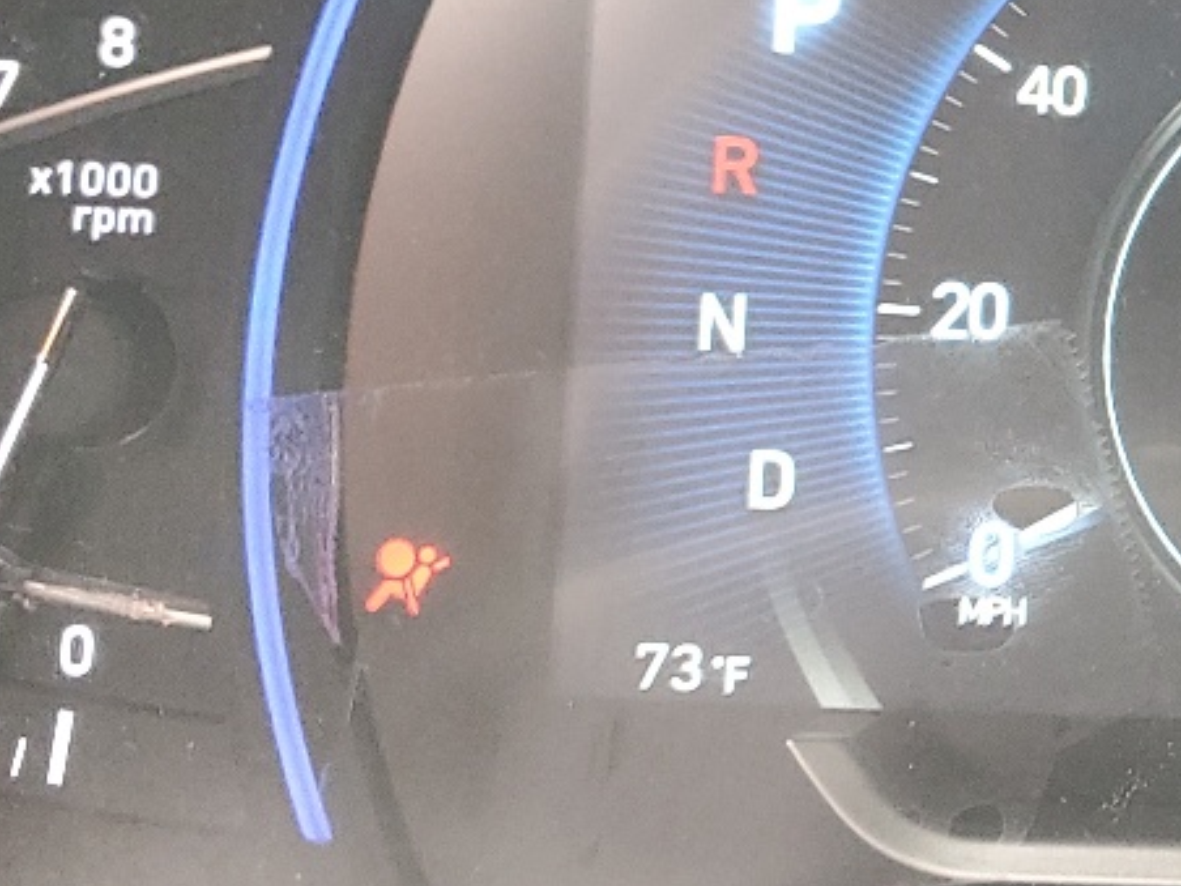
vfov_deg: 15.7
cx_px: 1675
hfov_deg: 19.1
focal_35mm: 92
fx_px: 3139
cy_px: -31
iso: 167
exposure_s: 1/60.2
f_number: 1.5
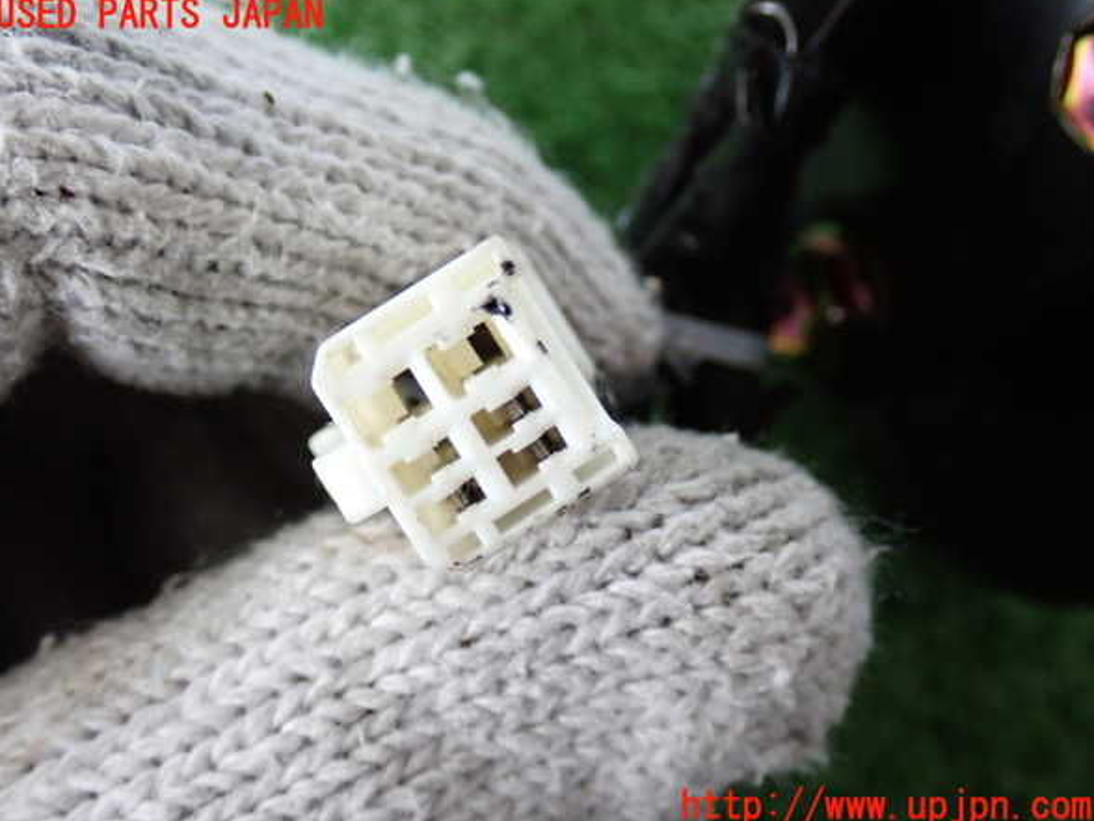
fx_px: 1517
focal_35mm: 48
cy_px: 411
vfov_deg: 30.3
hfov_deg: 39.7
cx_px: 543
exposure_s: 1/50
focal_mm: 8.4
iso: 640
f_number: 3.1
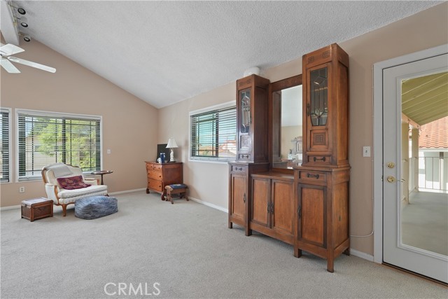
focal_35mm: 16
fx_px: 199
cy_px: 150
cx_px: 224
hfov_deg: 96.7
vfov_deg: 73.8
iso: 1000
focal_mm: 16
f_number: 7.1
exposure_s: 1/15
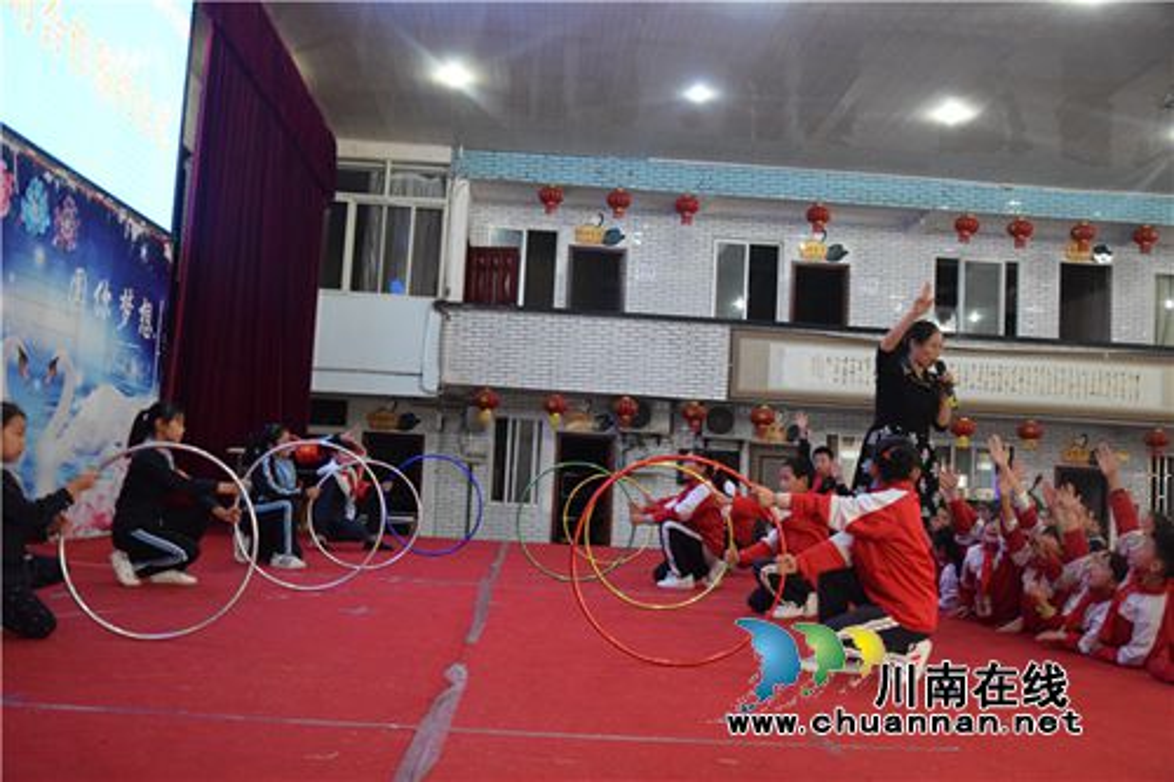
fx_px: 1076
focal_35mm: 33
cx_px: 587
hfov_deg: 57.2
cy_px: 391
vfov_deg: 39.9
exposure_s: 1/125
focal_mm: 22
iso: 3200
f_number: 3.8
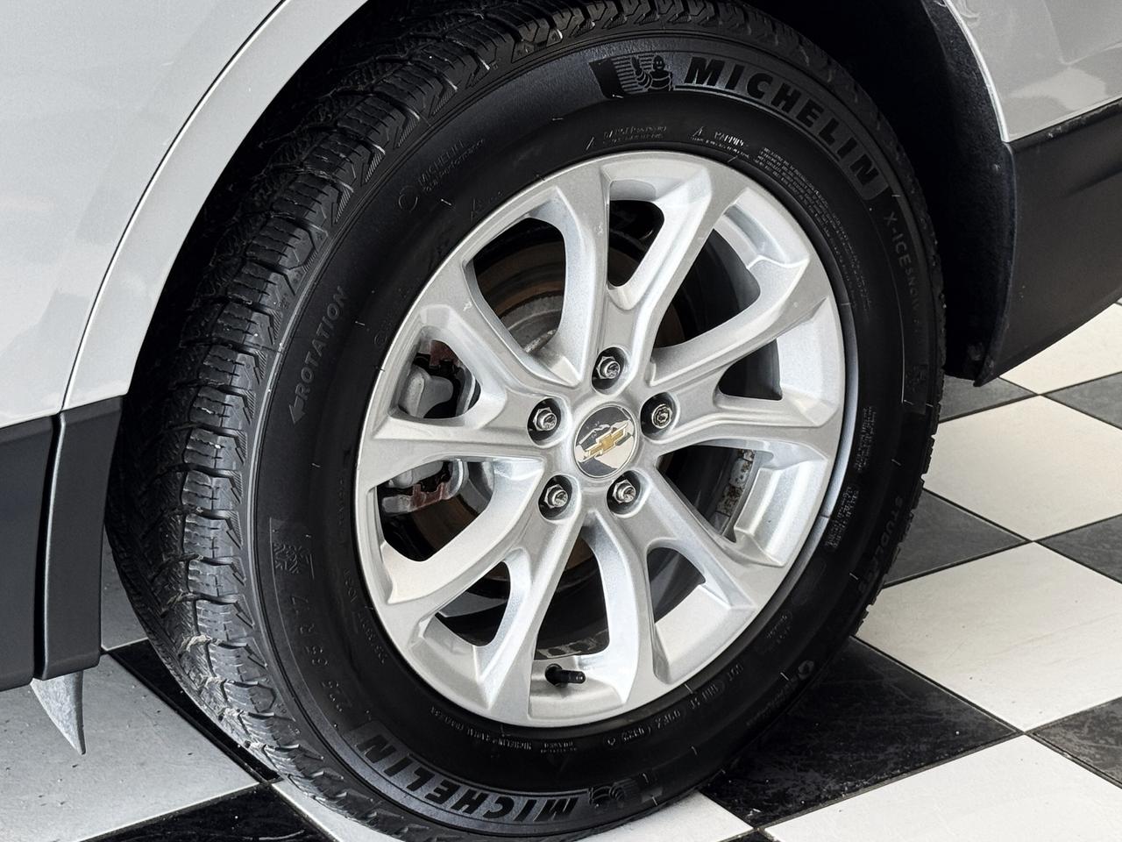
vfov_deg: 17.6
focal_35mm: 84
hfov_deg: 23.3
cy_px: 421
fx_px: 2723
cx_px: 561
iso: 100
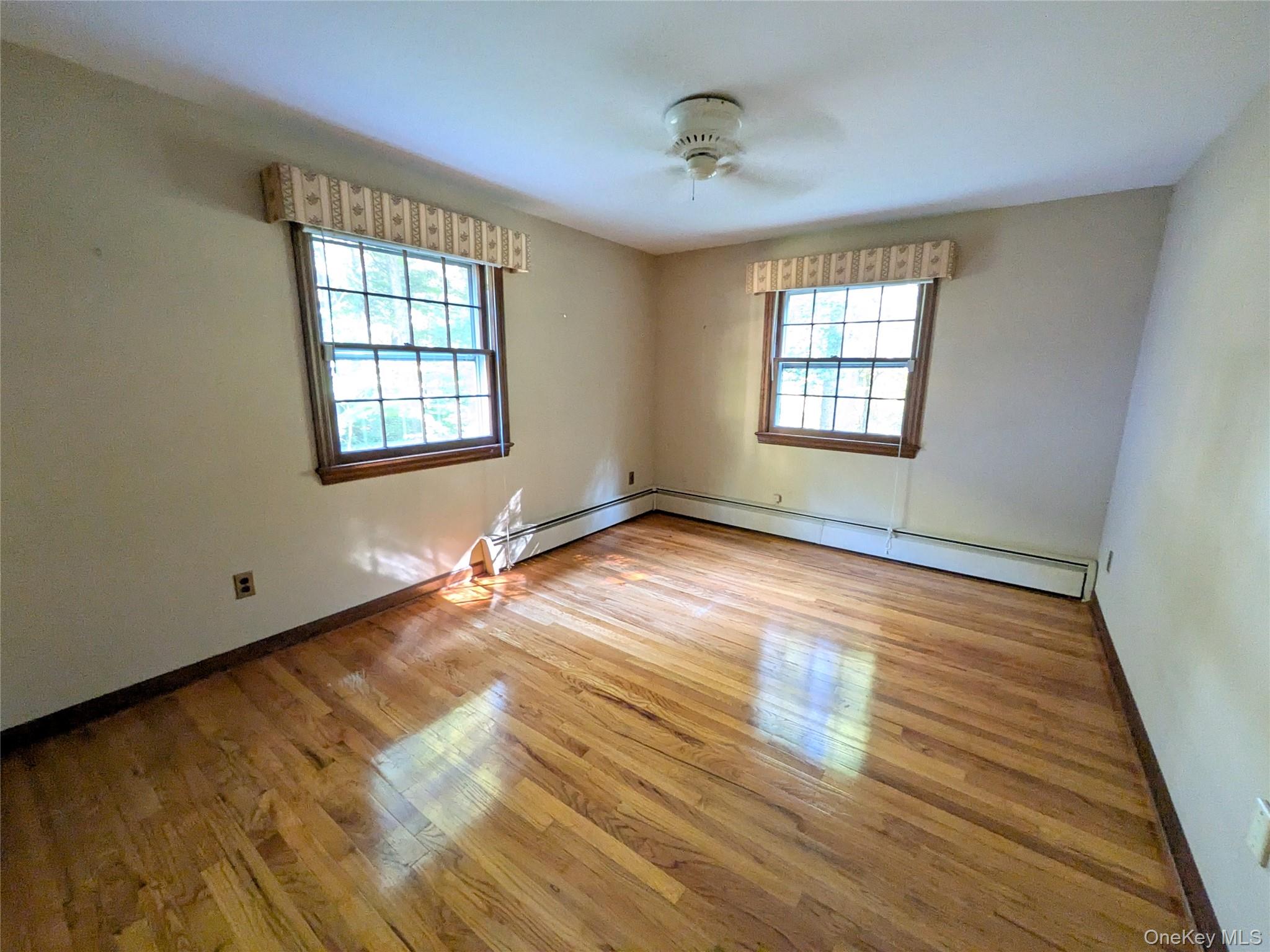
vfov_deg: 85.7
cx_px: 635
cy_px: 476
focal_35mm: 14
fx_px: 514
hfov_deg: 102.1
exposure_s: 1/16.7
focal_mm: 1.83
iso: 586
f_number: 2.2
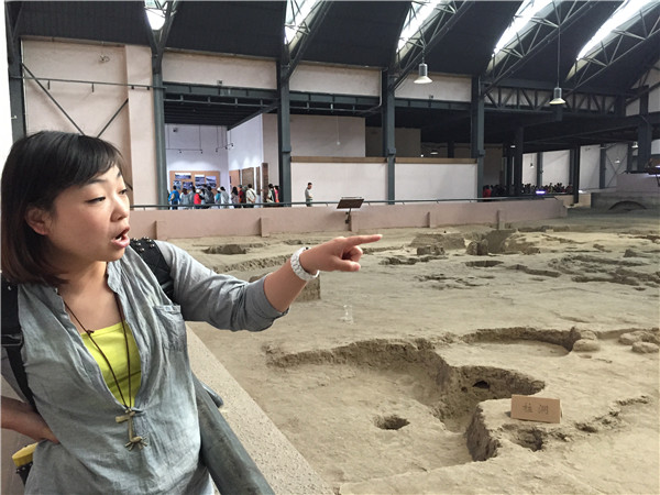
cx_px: 330
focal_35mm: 29
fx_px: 553
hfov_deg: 61.7
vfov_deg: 48.2
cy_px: 248
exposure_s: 1/30
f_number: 2.2
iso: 200
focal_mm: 4.15
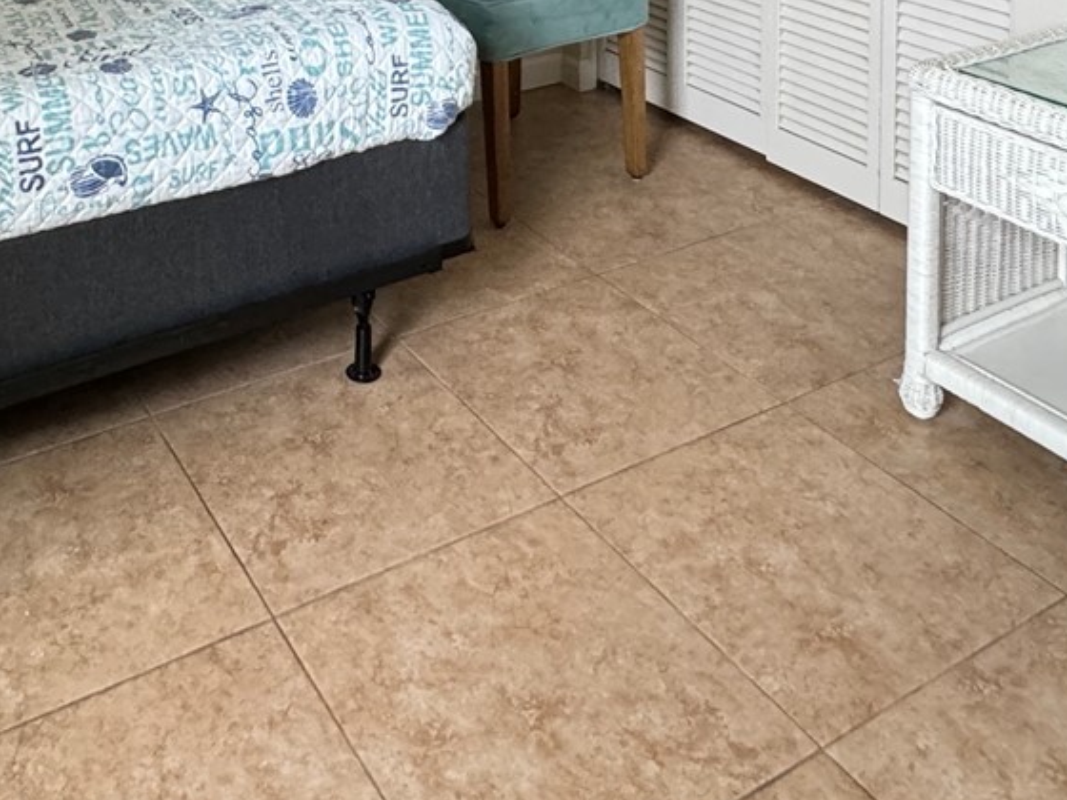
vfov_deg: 28.2
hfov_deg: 45.9
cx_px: 332
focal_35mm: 40
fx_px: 1233
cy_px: -291
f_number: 2.2
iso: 320
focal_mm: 2.22
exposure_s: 1/60
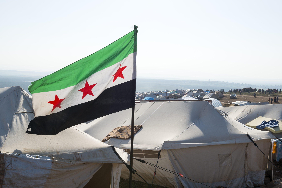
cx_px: 141
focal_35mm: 45
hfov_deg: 43.6
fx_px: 353
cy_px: 94
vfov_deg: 29.9
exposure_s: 1/500
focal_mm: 45
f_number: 11
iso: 200
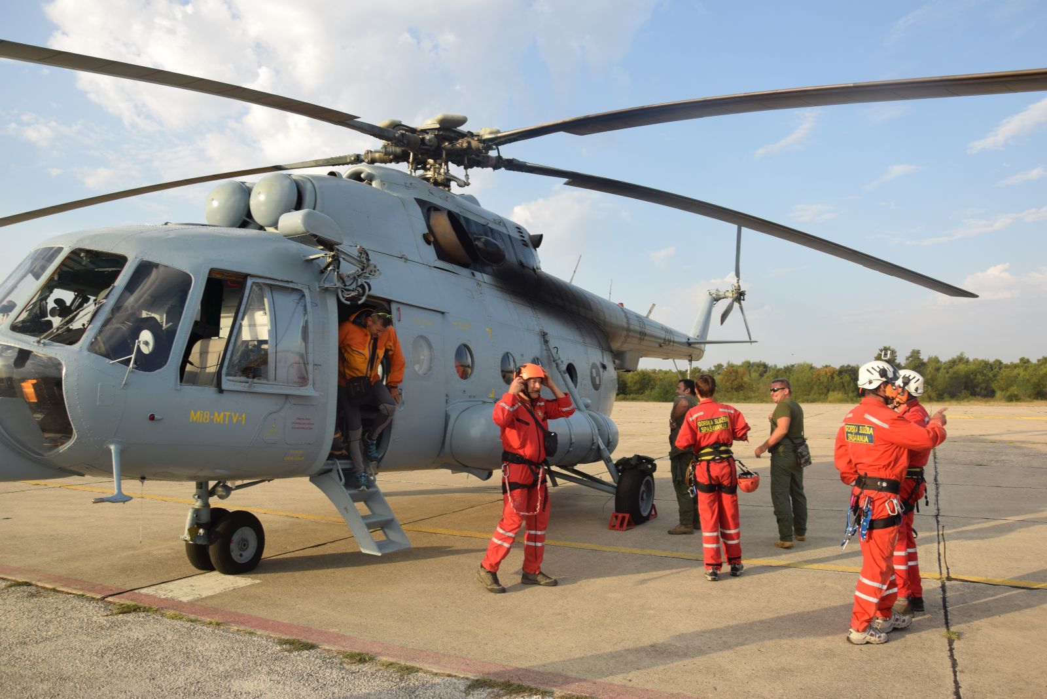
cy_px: 350
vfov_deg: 47.9
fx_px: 785
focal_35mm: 27
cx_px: 524
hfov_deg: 67.4
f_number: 6.3
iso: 100
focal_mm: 18
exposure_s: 1/160
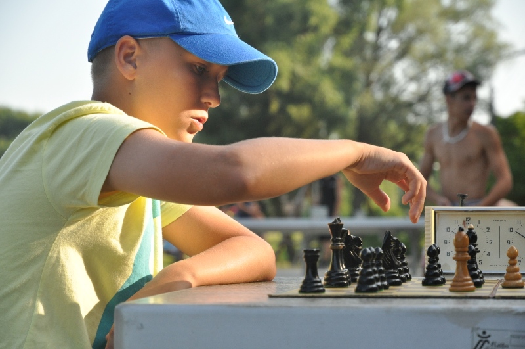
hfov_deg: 19.0
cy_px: 174
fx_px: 1573
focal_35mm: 108
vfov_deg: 12.6
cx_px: 262
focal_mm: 72
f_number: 5.6
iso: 800
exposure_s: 1/1000
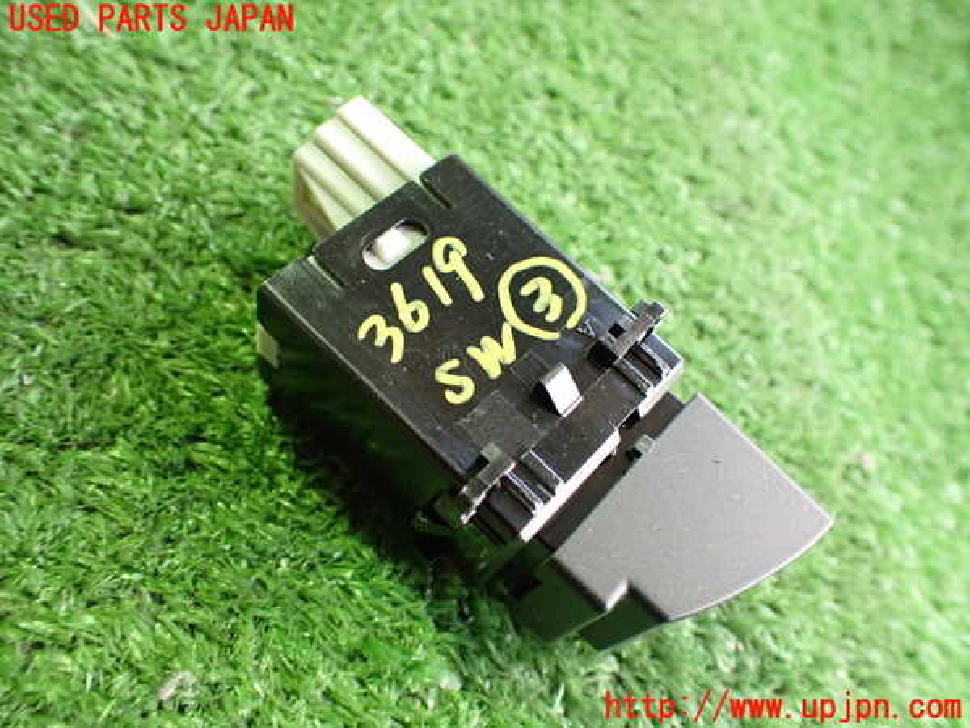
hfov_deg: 60.0
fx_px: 841
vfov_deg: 46.8
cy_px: 364
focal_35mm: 30
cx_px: 485
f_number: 2.3
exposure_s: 1/30
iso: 800
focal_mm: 5.4
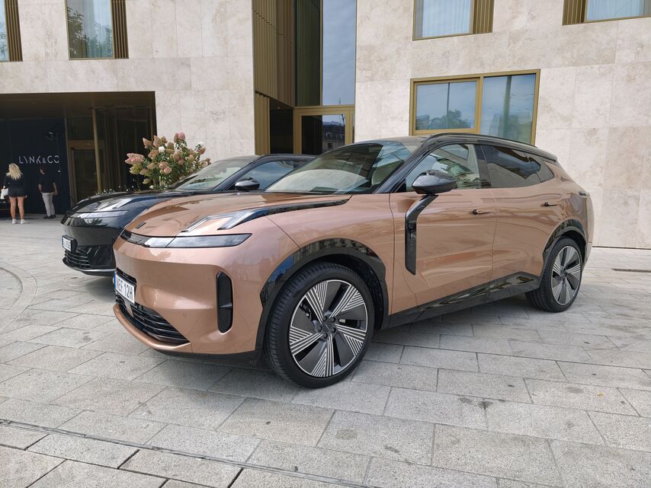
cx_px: 326
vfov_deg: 58.9
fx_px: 433
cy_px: 244
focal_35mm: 23
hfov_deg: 73.9
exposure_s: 1/312
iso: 50
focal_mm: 8.72
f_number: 1.63
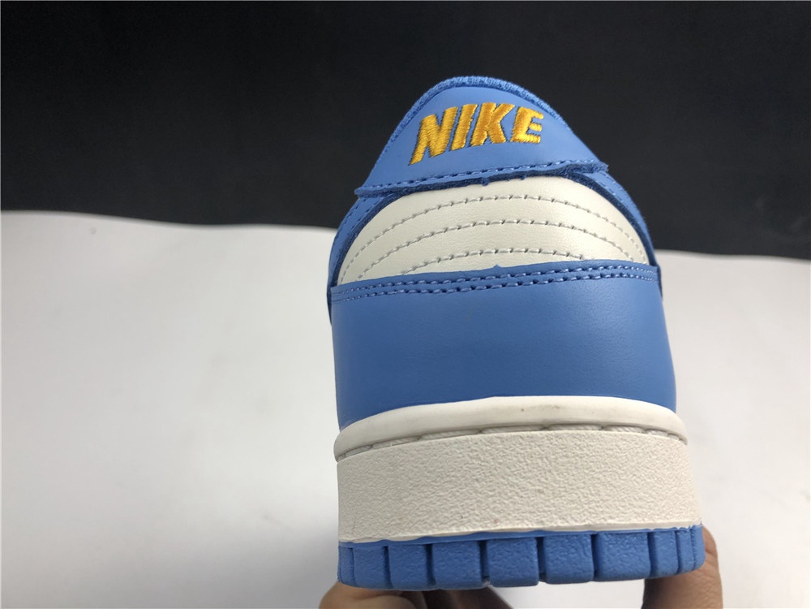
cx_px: 406
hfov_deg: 63.4
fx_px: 656
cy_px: 304
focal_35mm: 28
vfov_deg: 49.7
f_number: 1.8
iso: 20
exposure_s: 1/50
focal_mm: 4
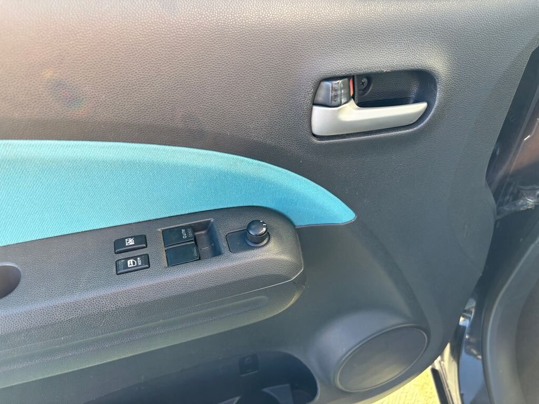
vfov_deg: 53.1
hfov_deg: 67.3
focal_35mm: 26
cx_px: 270
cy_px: 202
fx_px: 405
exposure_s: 1/207
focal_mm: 5.96
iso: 100
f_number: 1.6
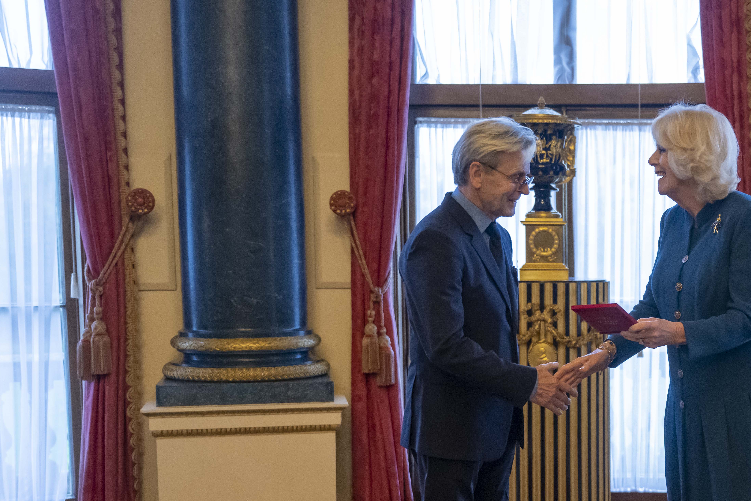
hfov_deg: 31.3
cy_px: 384
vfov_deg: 22.1
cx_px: 680
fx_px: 1271
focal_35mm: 61
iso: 3200
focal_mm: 32.5
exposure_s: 1/400
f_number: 2.8
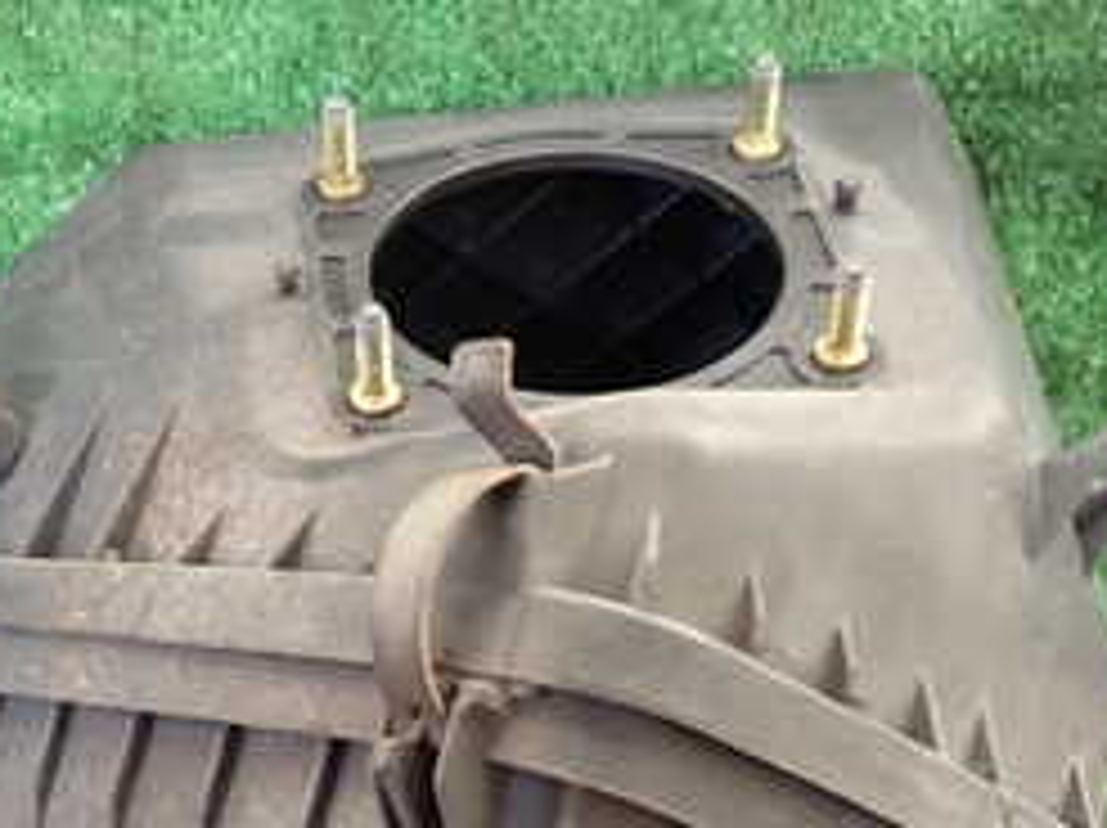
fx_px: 1949
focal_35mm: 61
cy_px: 832
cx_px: 356
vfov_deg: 23.0
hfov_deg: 31.4
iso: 100
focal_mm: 4.5
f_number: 2
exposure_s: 1/60
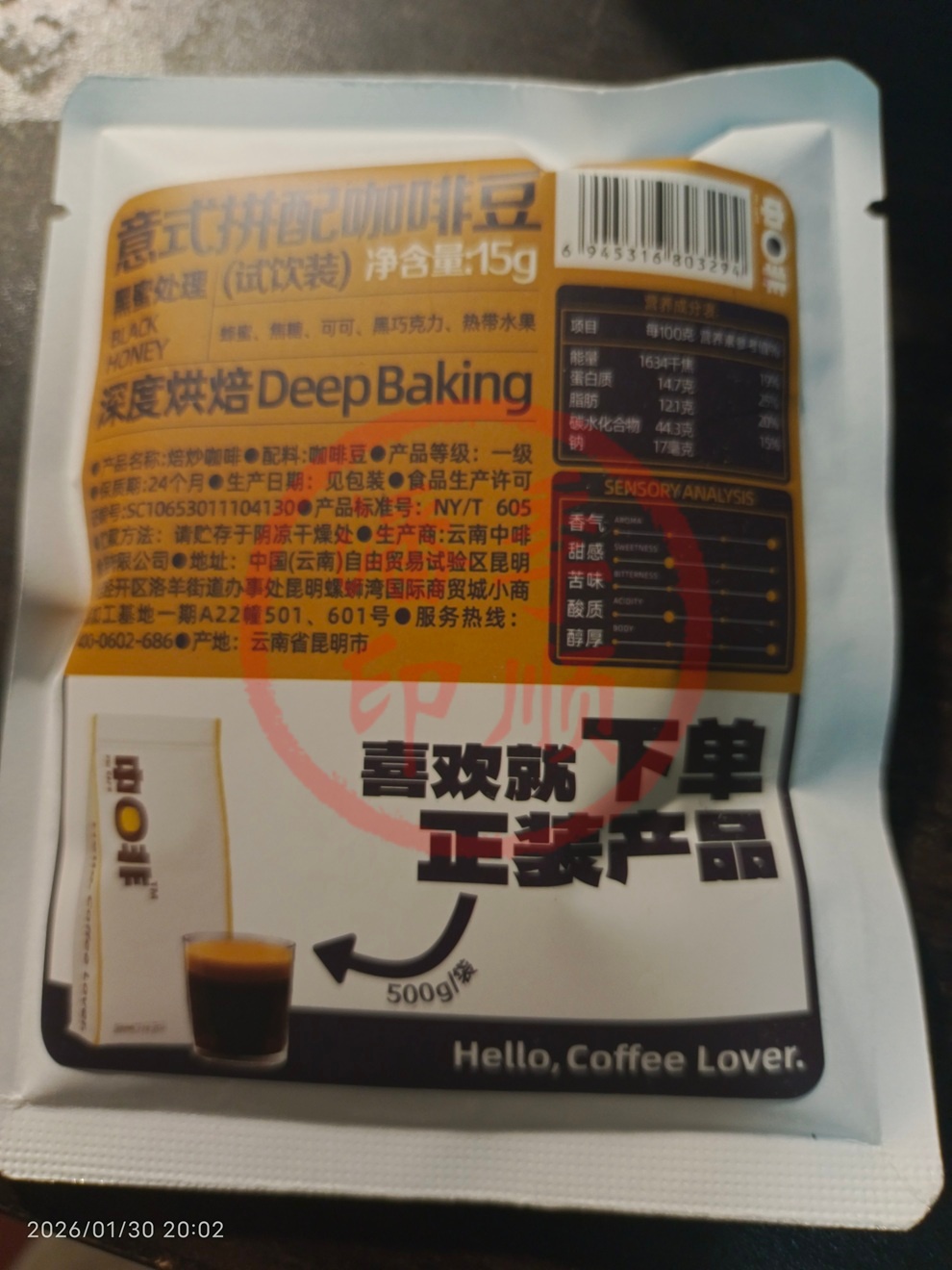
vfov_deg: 69.4
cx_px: 476
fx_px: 917
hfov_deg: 54.9
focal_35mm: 25
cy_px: 635
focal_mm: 4.71
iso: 1425
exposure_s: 1/25
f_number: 1.79
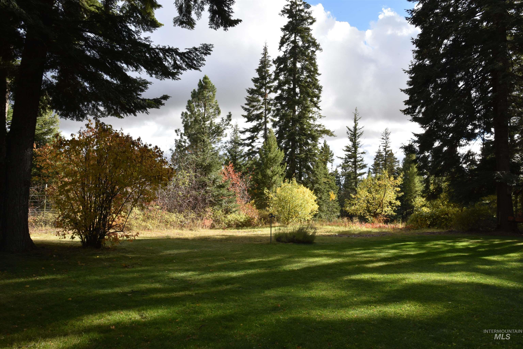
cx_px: 262
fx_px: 407
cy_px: 174
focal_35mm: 28
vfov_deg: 46.4
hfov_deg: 65.5
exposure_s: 1/30
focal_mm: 28
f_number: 22
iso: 200
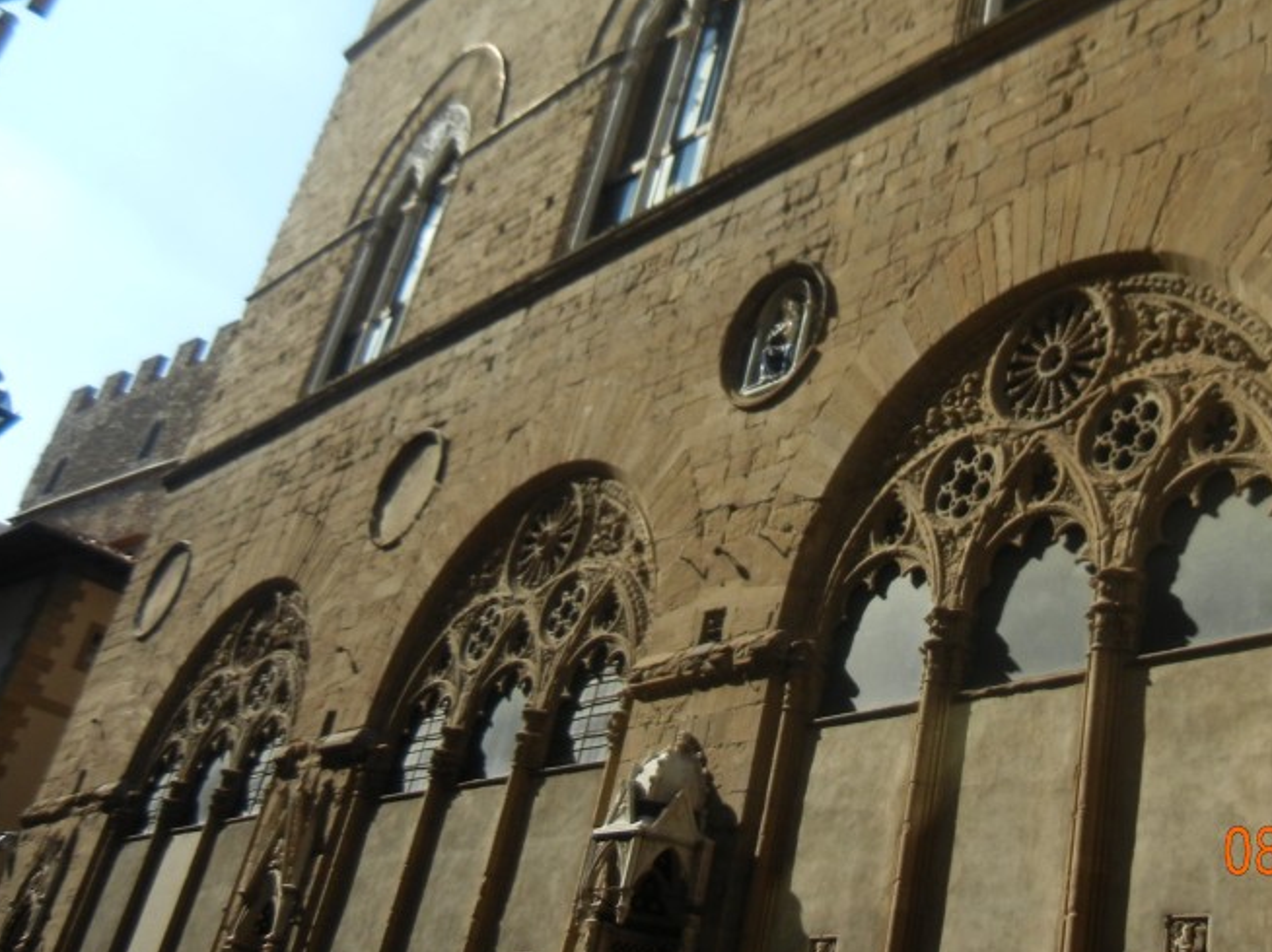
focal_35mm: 47
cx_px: 840
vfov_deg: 30.4
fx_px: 1726
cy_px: 260
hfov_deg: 40.0
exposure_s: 1/356
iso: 160
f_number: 7
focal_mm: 5.4
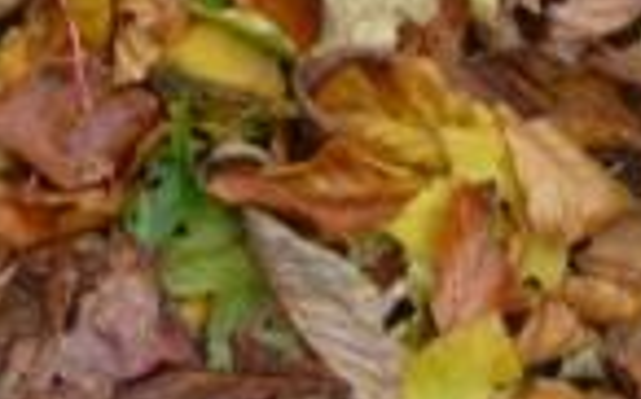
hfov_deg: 11.2
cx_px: 136
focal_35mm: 186
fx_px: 3247
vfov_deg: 6.9
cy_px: -294
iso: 160
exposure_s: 1/80
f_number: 4.4
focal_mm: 10.1
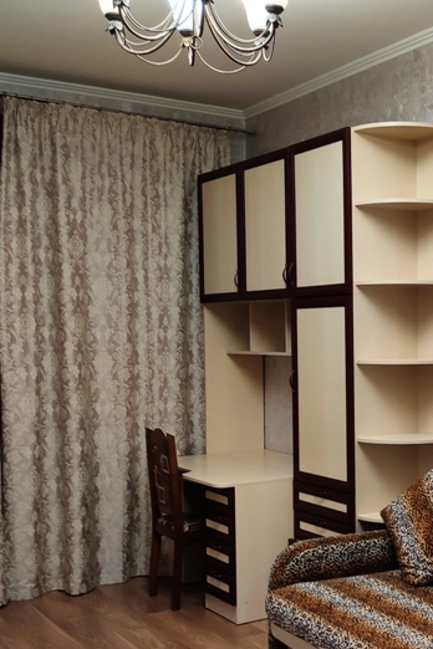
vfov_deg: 38.8
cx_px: 458
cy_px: 378
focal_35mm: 51
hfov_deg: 24.9
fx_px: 920
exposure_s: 1/33
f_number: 1.79
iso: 266
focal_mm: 4.74
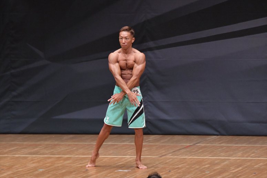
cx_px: 134
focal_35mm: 285
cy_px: 89
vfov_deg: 4.8
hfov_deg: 7.2
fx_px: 2113
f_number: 5.6
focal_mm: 190
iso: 6400
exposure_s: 1/400
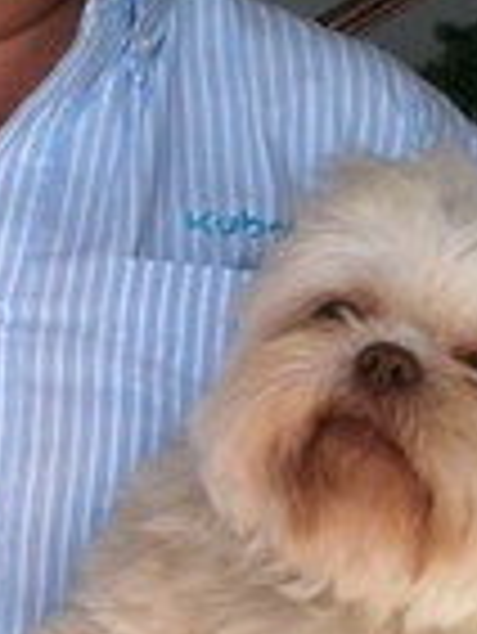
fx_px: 2183
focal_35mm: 119
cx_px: -117
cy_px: 472
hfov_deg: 12.2
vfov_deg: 16.5
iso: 64
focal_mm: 3.85
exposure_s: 1/126
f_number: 2.8
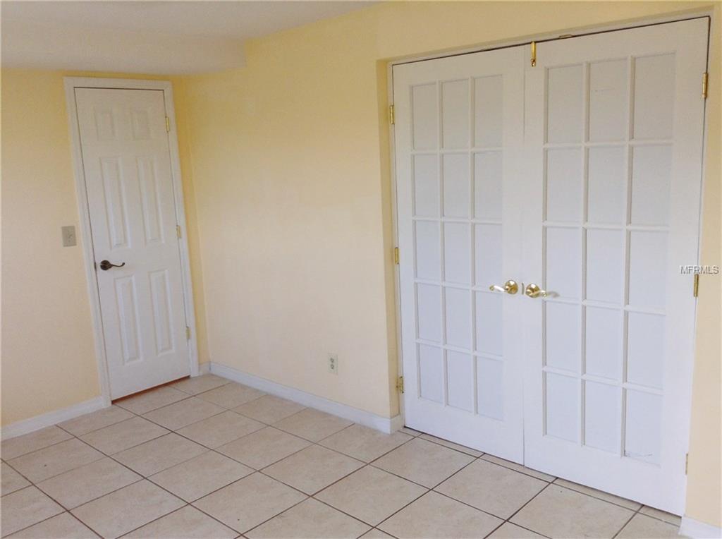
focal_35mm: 33
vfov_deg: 42.8
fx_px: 687
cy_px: 270
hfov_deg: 55.4
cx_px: 361
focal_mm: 3.3
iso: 32
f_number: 2.4
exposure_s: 1/60
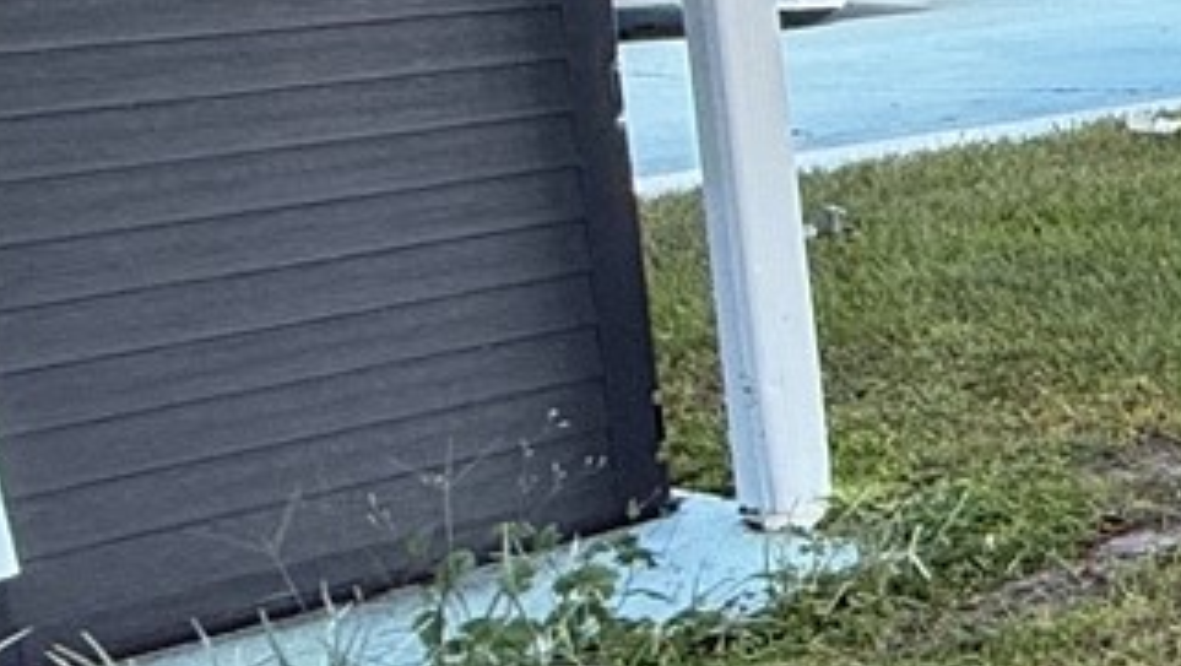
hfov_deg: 14.7
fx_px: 2381
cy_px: 22
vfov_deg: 15.7
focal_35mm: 76
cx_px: 2921
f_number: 2.2
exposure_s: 1/324
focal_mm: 2.22
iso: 64
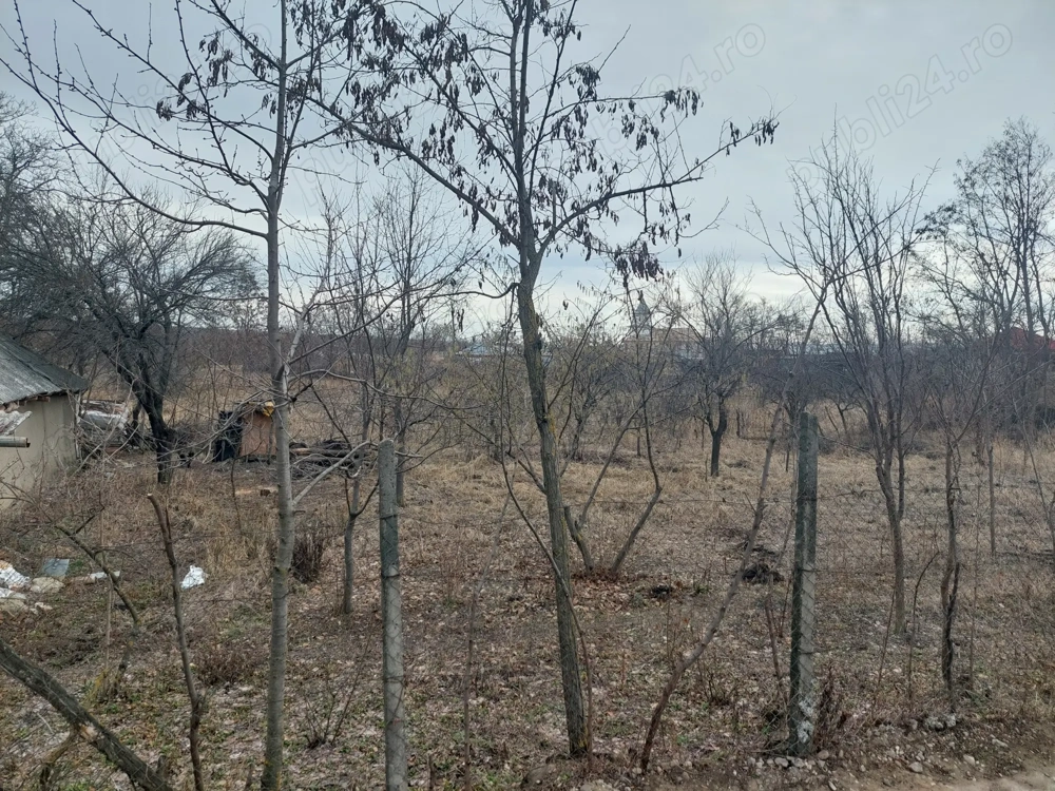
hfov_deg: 69.4
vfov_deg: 54.9
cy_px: 396
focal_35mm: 25
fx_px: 762
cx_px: 528
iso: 40
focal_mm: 5.23
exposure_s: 1/291
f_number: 1.8
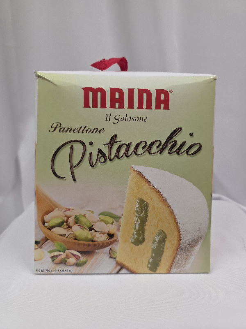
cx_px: 123
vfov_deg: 73.9
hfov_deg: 58.9
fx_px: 218
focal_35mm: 23
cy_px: 164
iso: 320
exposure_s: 1/101
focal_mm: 6.3
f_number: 1.7
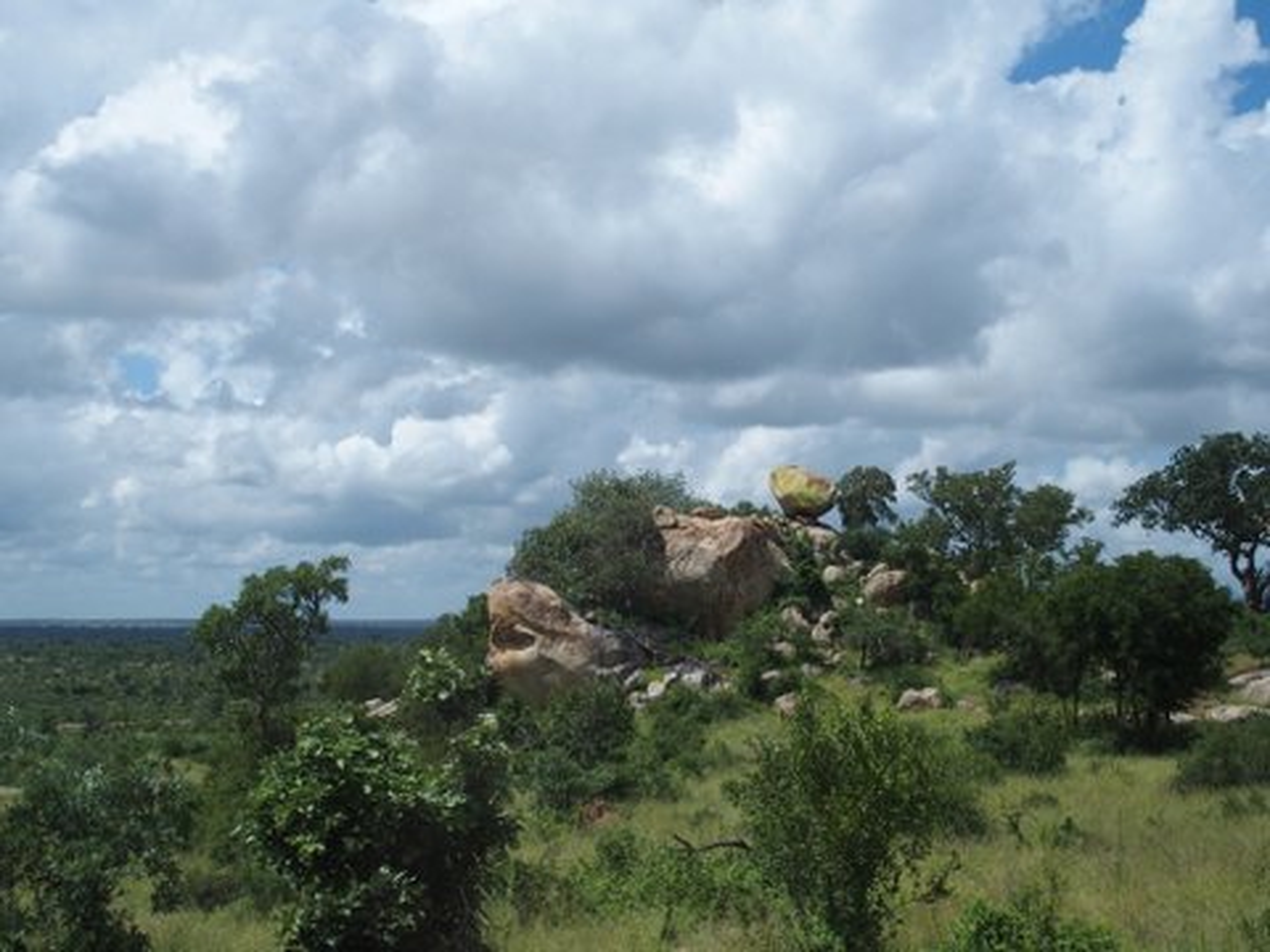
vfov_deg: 29.1
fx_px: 1834
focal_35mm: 50
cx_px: 635
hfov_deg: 38.2
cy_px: 476
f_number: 4
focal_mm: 10.8
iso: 100
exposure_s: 1/800
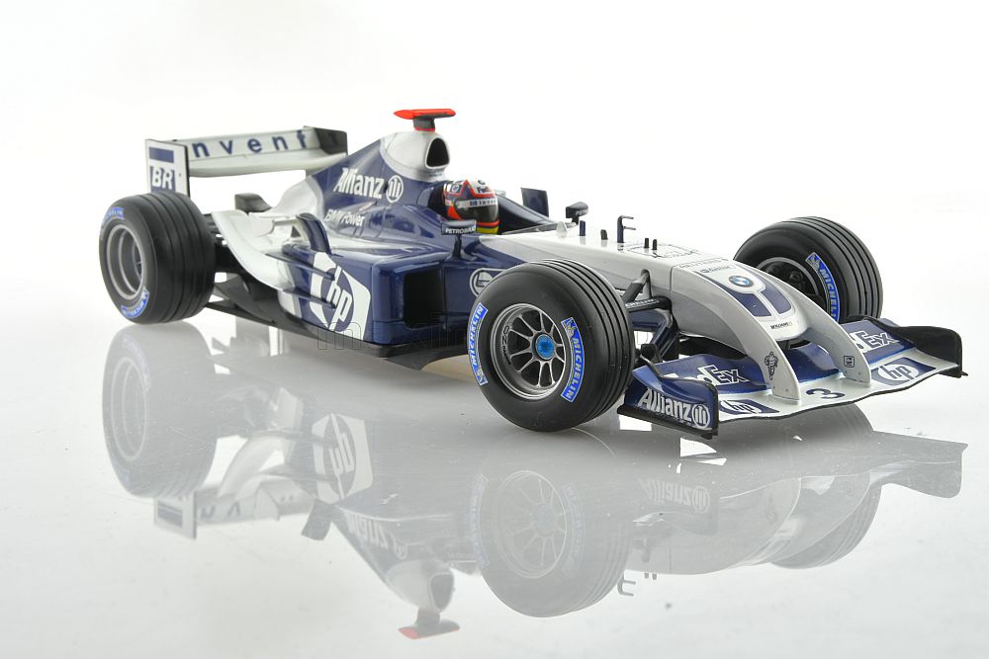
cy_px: 330
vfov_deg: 16.7
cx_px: 494
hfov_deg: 24.8
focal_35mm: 82
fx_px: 2253
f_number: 22
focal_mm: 55
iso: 100
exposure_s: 1/6
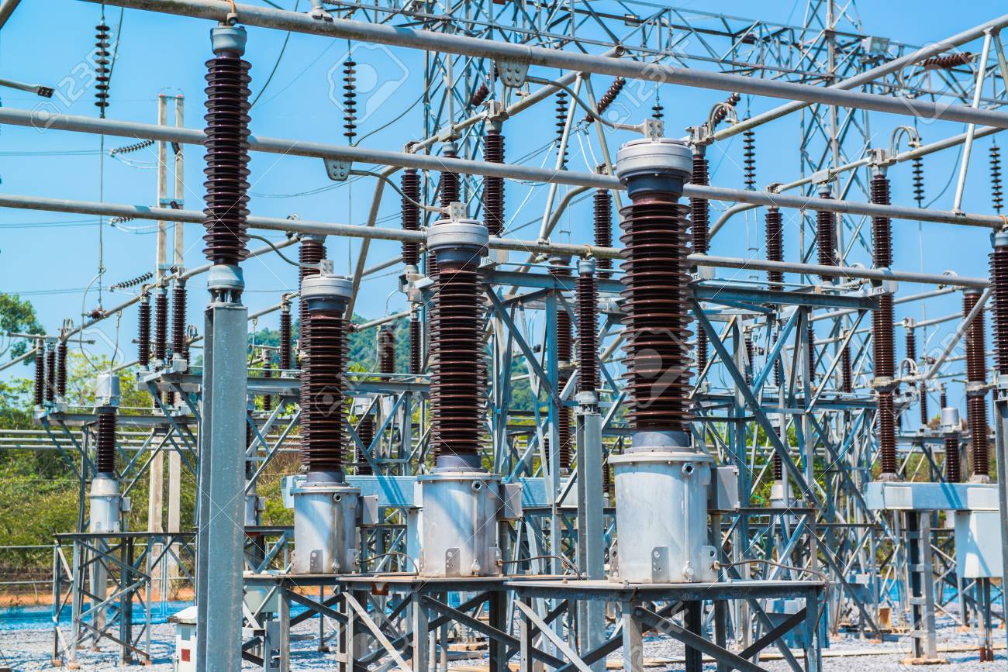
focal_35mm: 58
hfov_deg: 34.5
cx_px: 504
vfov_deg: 23.4
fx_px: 1624
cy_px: 336
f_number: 5.6
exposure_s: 1/200
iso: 200
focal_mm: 58
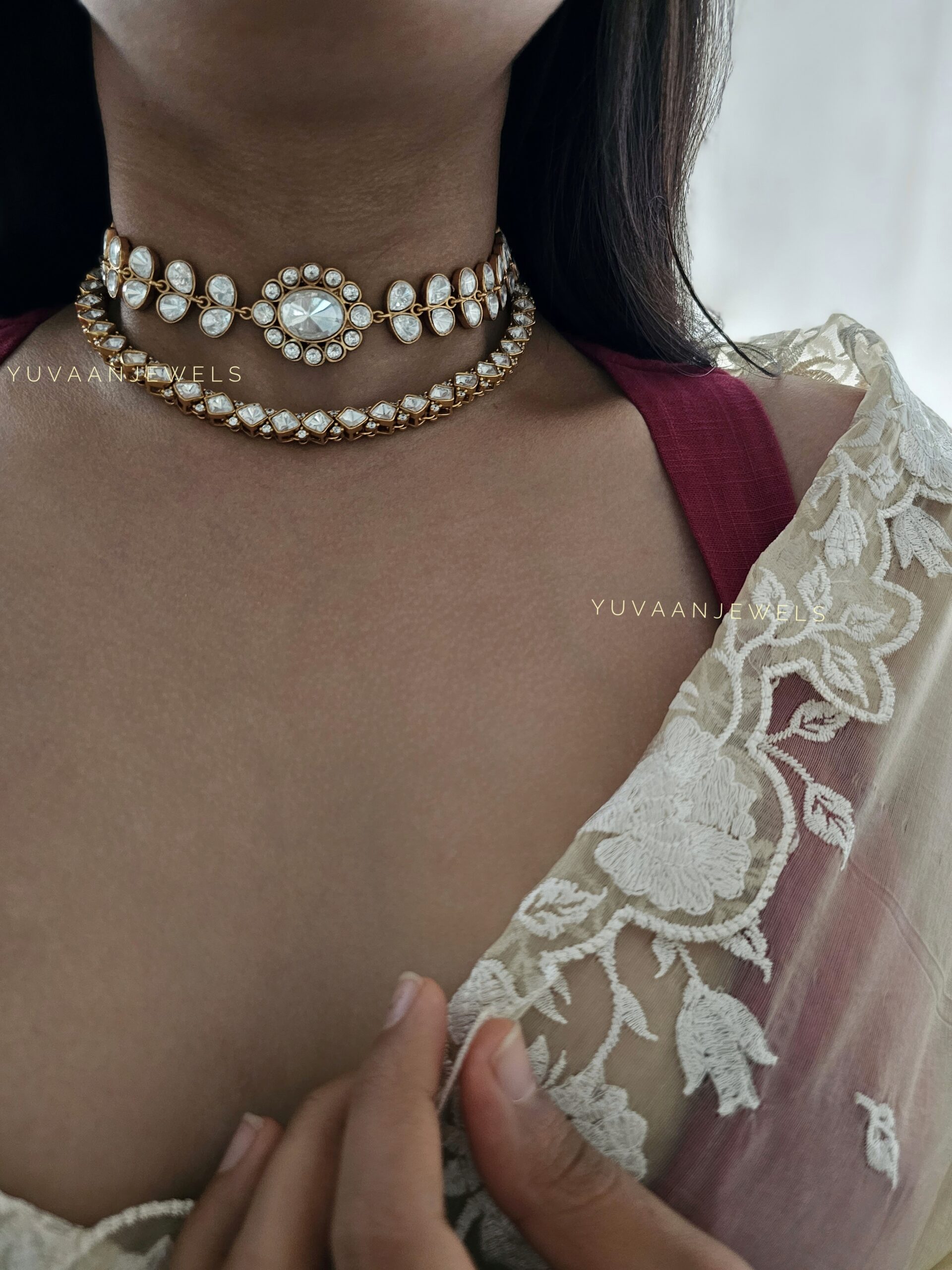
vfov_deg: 73.9
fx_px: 843
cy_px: 635
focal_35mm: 23
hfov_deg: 58.9
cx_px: 476
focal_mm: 6.3
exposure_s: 1/33
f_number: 1.7
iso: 640
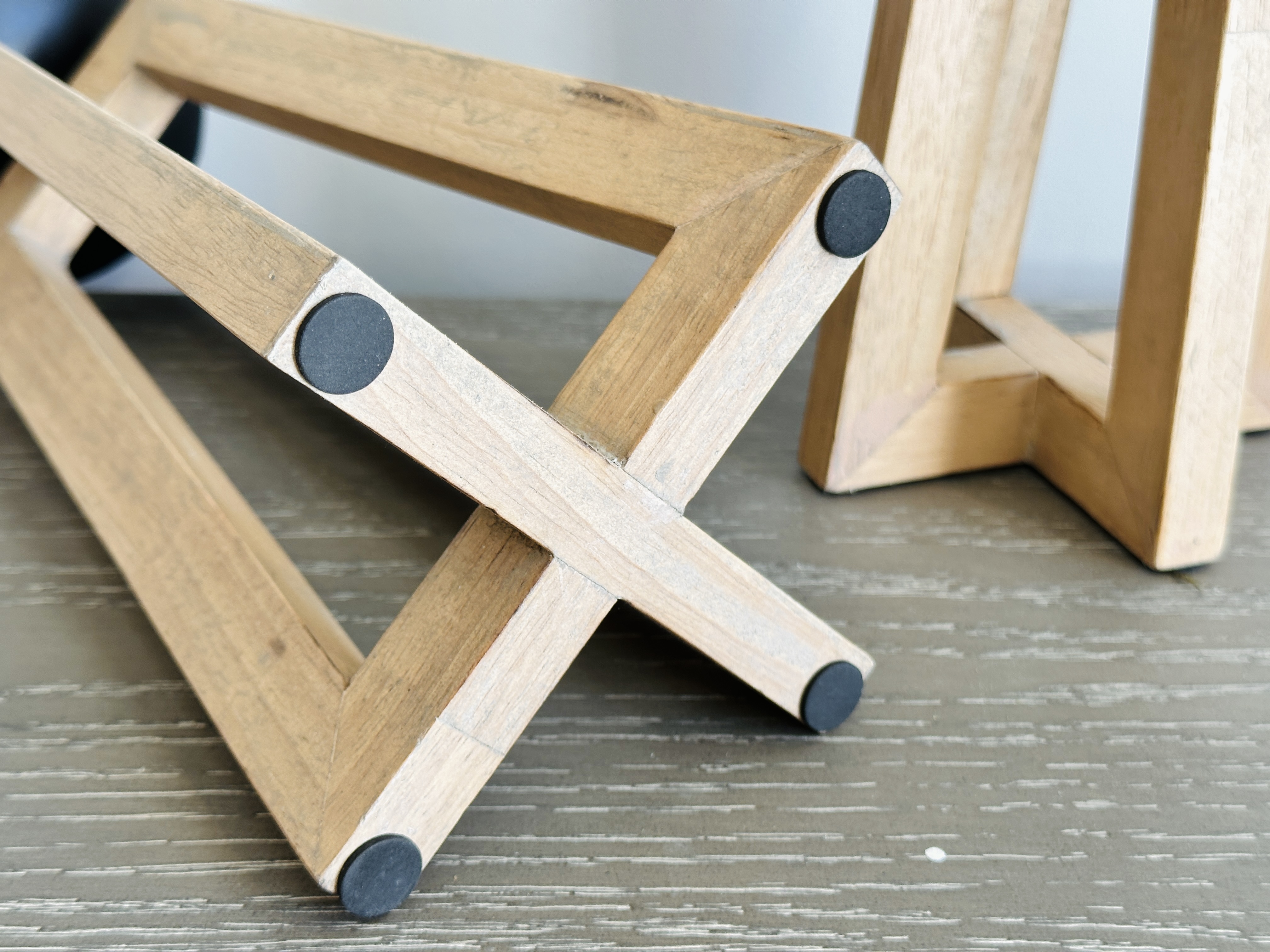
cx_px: 635
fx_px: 1761
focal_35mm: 48
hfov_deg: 39.7
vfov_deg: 30.3
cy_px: 476
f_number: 1.78
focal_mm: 6.86
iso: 100
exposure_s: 1/120
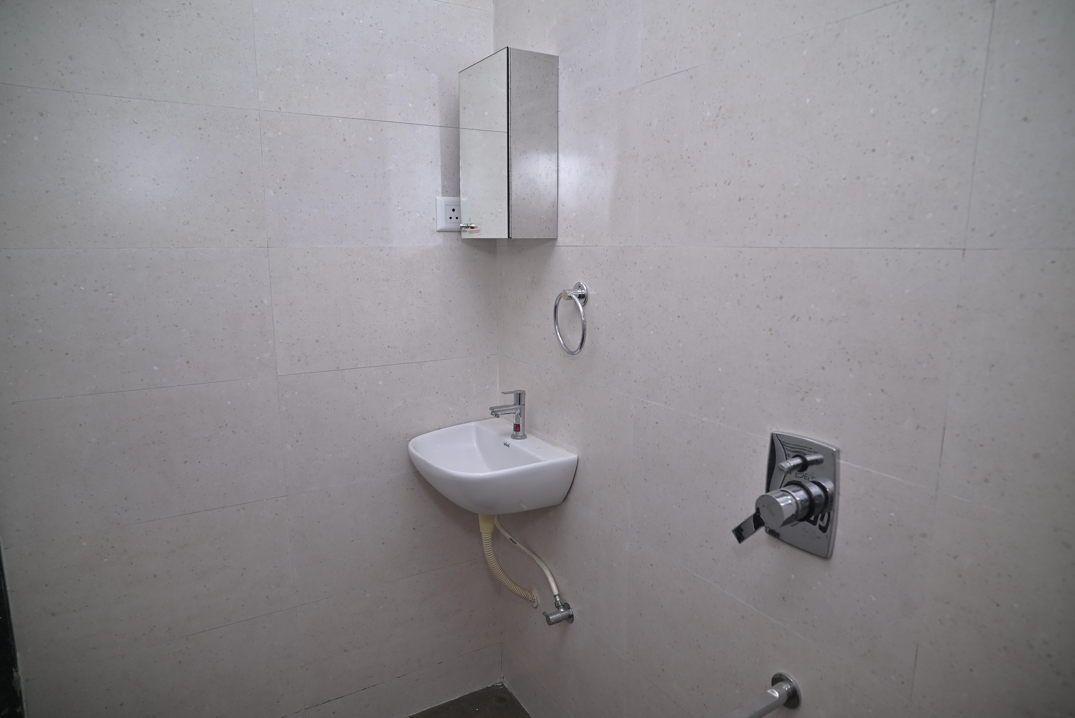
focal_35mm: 20
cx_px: 538
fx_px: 597
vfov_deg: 62.0
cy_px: 359
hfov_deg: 84.0
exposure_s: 1/160
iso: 100
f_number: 4
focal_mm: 20
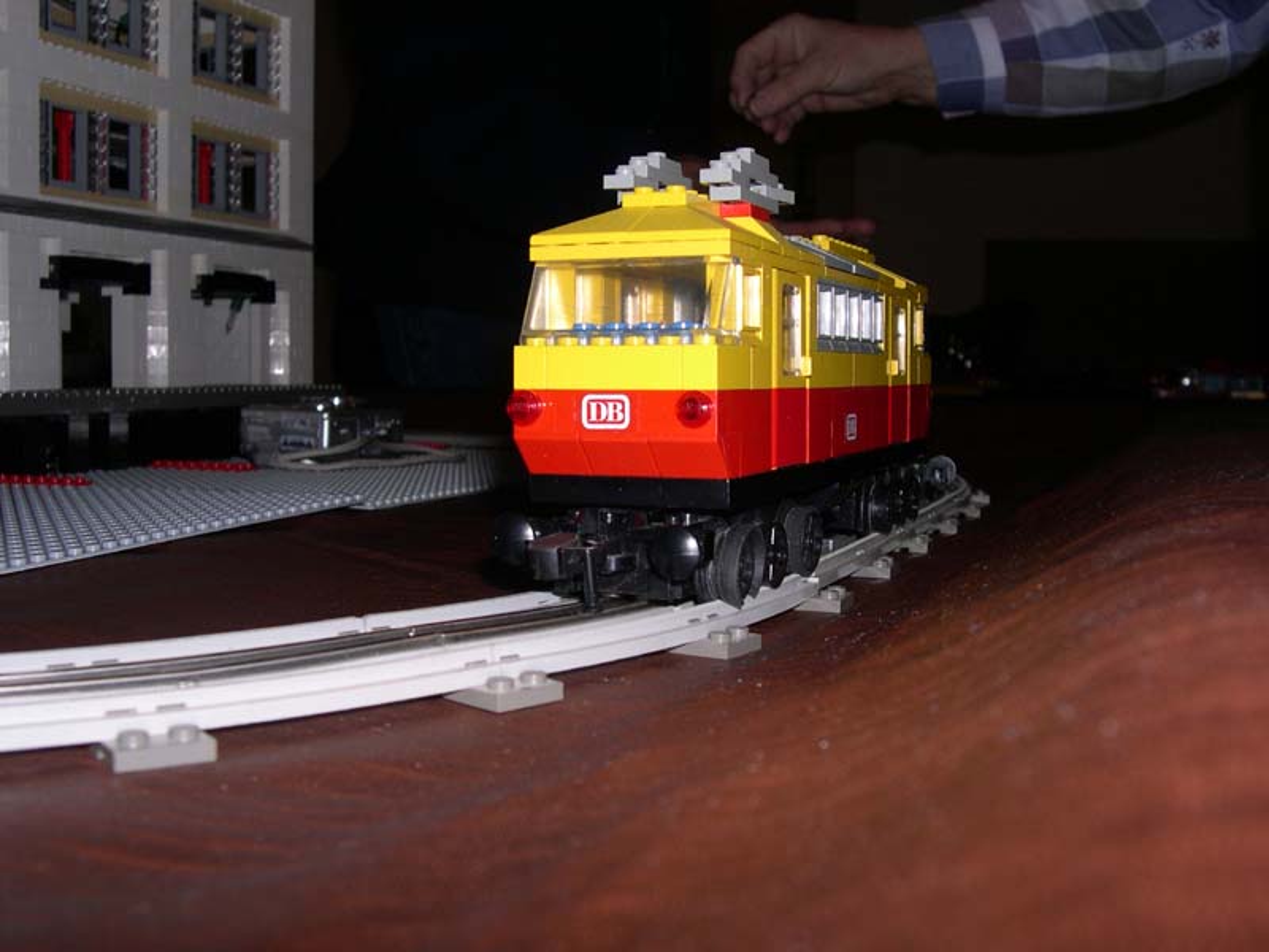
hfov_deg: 49.0
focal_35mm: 38
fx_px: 1393
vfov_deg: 37.7
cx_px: 634
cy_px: 476
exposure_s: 1/60
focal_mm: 8
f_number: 7.6
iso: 100
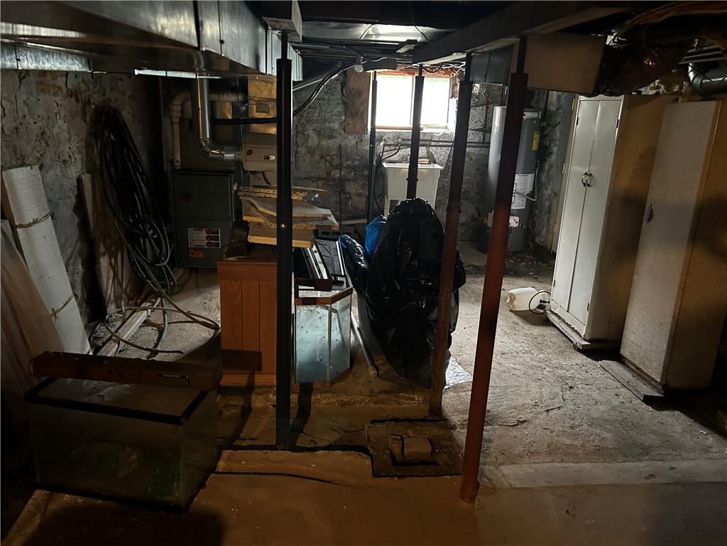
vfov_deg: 53.1
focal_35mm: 26
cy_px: 273
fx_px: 546
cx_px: 364
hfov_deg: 67.3
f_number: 1.5
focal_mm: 5.7
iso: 800
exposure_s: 1/30
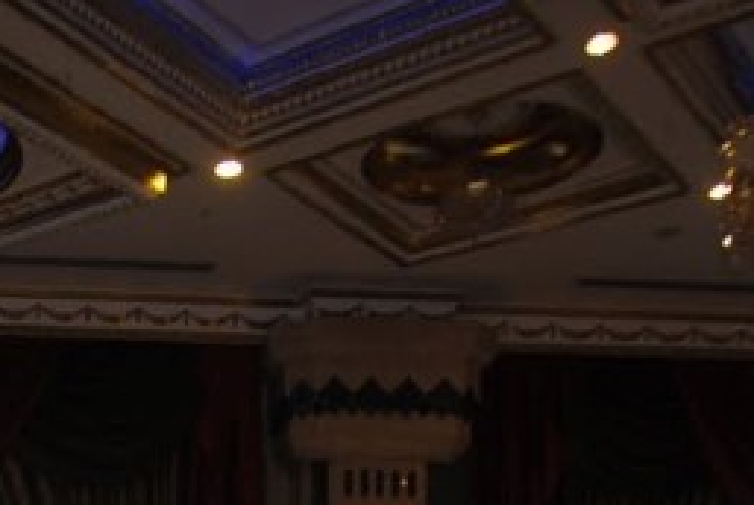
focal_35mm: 67
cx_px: 25
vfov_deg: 17.0
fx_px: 1405
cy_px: 890
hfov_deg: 28.4
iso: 200
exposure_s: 1/60
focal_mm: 10
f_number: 3.5
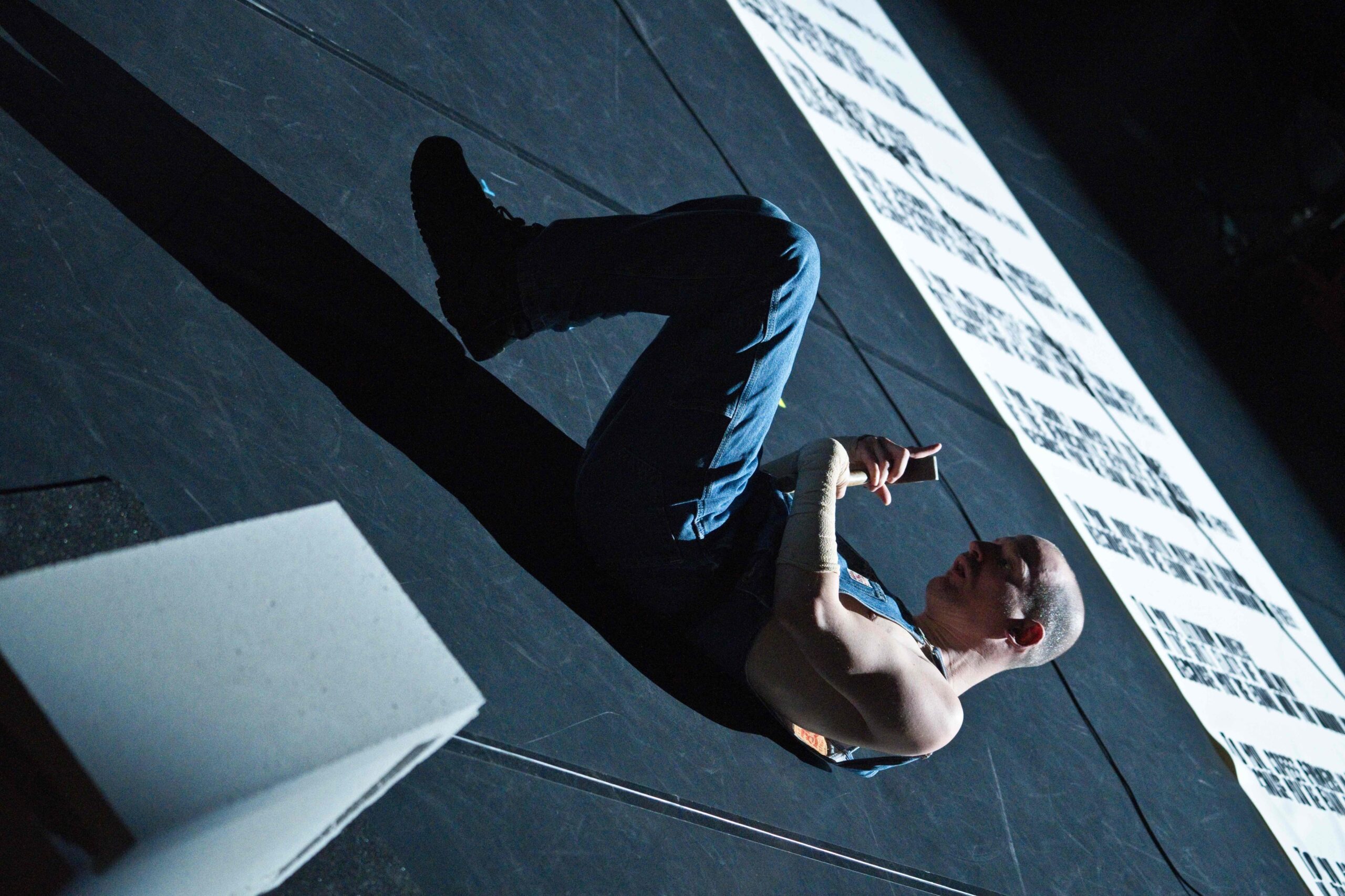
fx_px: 2615
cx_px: 672
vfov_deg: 19.5
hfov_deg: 28.8
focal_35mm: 70
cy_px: 448
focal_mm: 70
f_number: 4
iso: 1600
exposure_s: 1/80
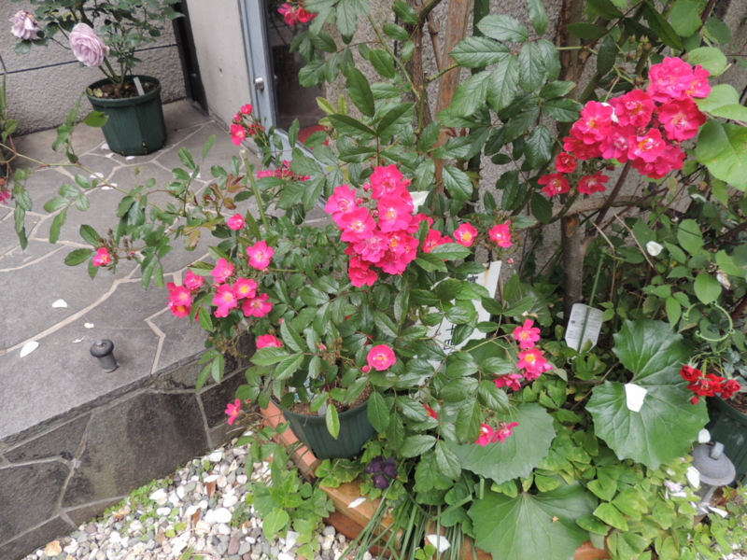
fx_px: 518
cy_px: 280
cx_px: 374
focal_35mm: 24
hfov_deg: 71.6
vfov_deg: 56.8
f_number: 3
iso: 100
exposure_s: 1/160
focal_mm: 4.3
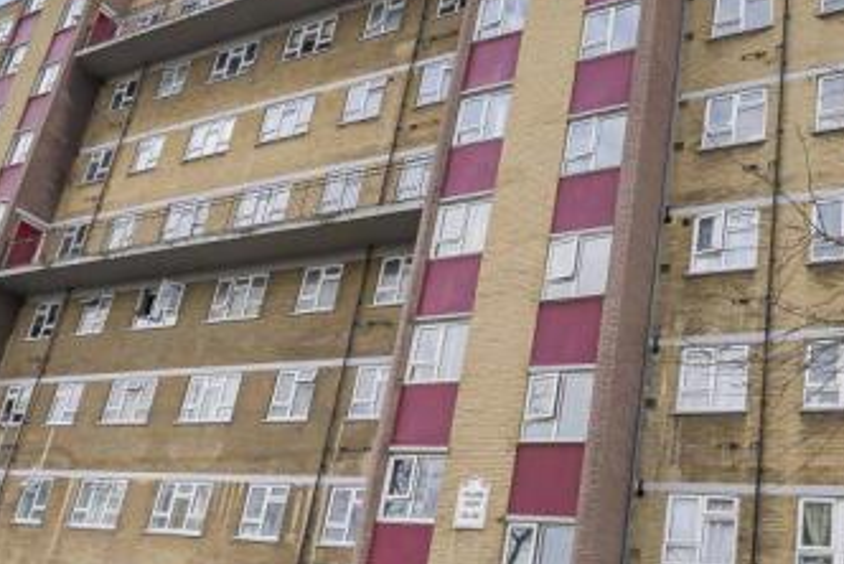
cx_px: 519
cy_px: 380
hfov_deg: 51.4
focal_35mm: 37
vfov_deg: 35.6
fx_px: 868
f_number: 10
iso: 320
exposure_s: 1/60
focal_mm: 12
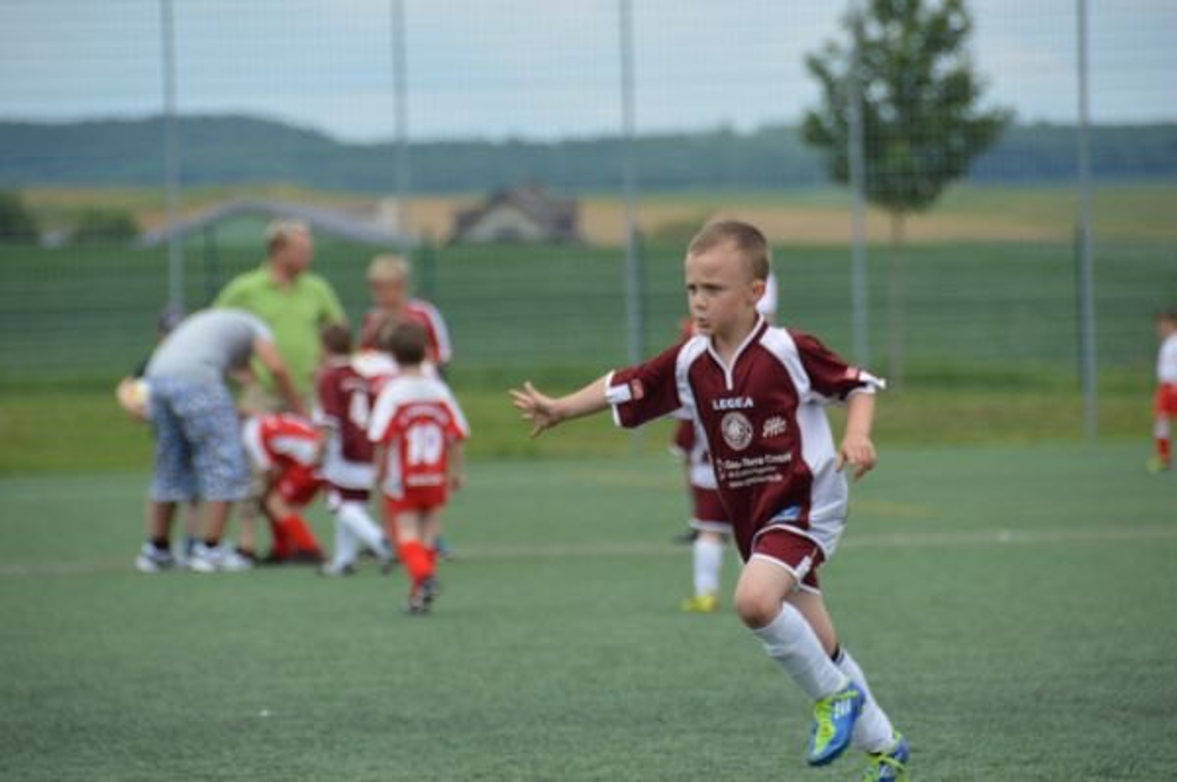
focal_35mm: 300
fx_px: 9800
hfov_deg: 6.9
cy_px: 391
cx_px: 588
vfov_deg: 4.6
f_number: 5.6
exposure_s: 1/1250
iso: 400
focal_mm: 200
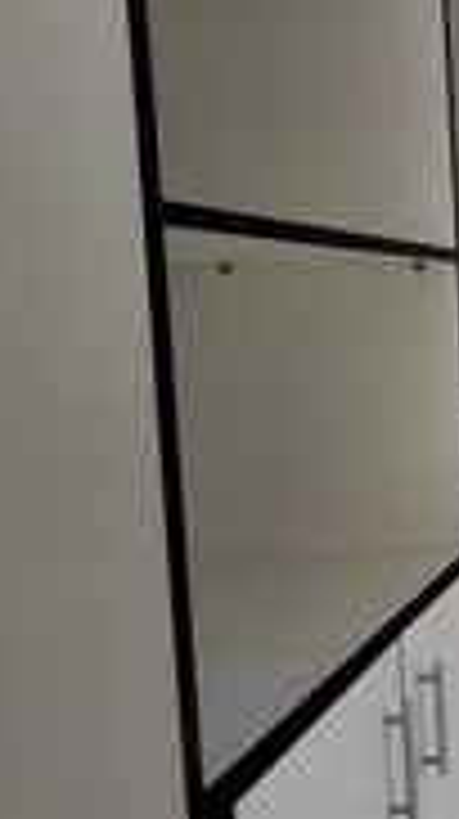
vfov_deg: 53.8
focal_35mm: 37
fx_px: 803
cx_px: 855
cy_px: 349
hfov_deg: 20.5
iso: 40
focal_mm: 1.64
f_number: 2.2
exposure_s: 1/50
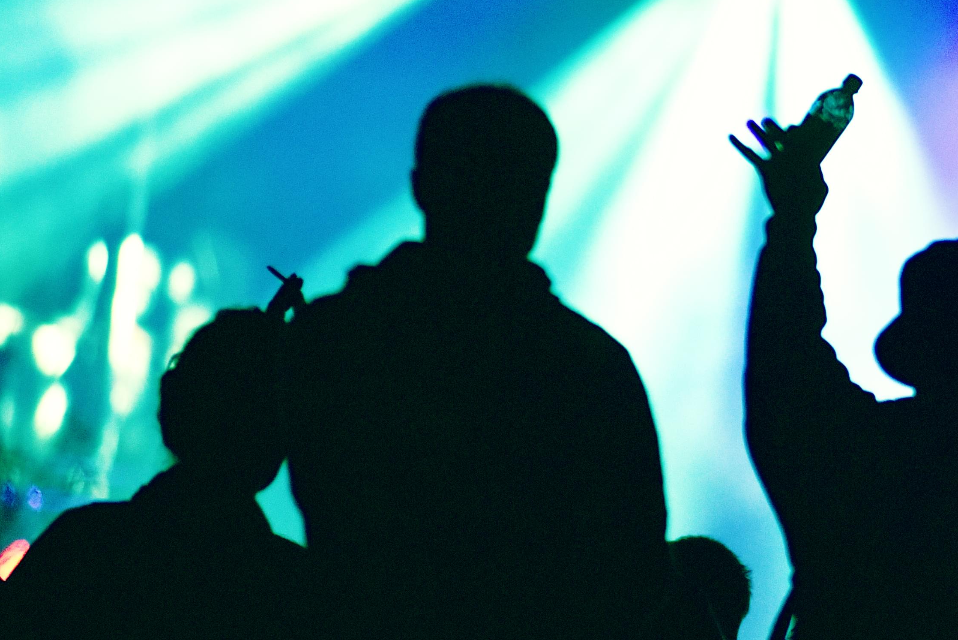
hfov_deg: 3.8
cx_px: 1259
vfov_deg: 2.6
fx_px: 14323
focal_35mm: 538
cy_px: 350
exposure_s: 1/640
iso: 1600
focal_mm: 200
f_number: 2.8
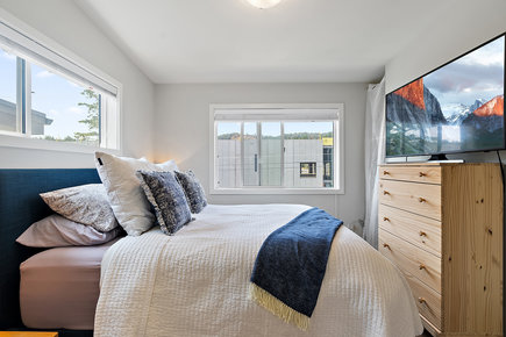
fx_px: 225
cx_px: 253
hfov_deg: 96.7
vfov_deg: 73.7
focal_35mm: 16
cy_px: 168
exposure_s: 1/25
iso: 320
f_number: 6.3
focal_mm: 16
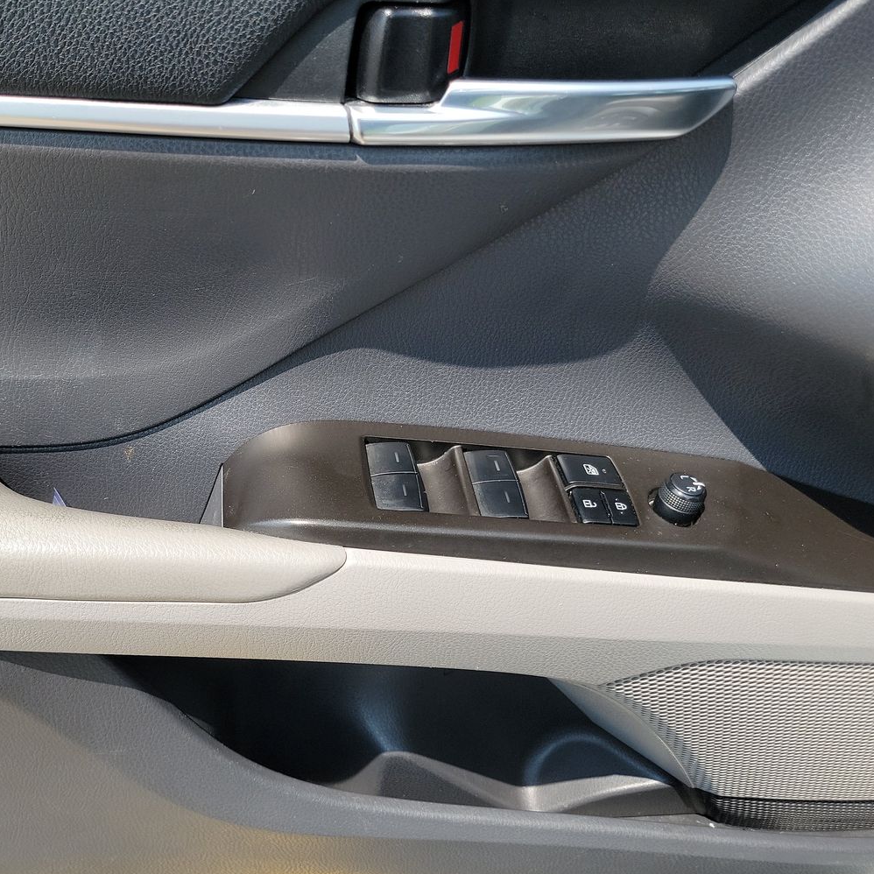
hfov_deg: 47.7
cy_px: 384
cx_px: 291
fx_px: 971
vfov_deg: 48.3
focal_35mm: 34
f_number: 1.8
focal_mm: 6.7
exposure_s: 1/344
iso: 50
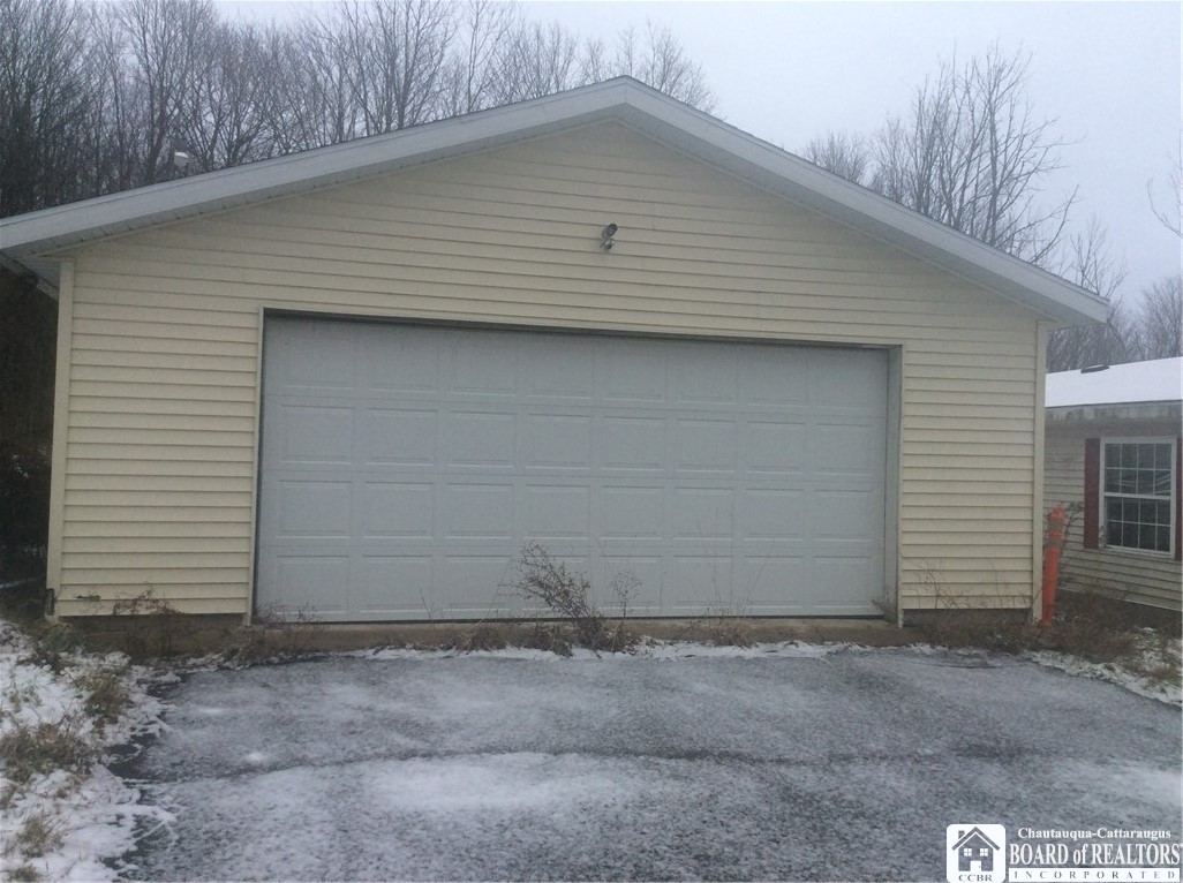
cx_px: 592
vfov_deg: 44.0
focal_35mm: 32
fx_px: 1092
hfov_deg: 56.9
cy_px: 442
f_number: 2.4
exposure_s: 1/323
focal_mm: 3.3
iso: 32
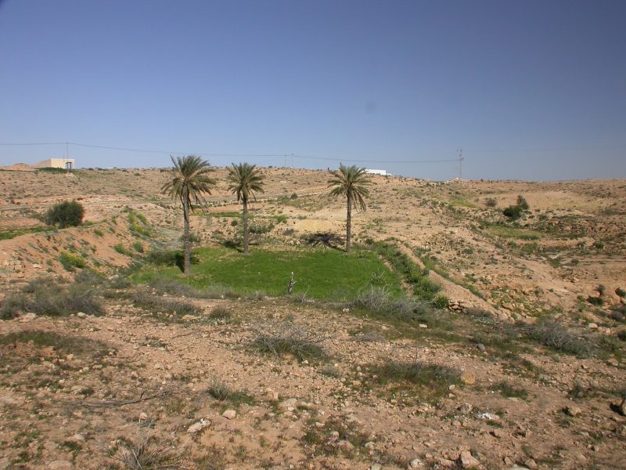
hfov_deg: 49.0
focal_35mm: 38
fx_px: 687
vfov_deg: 37.7
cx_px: 313
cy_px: 235
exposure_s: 1/256
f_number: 6
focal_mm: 7.85
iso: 100
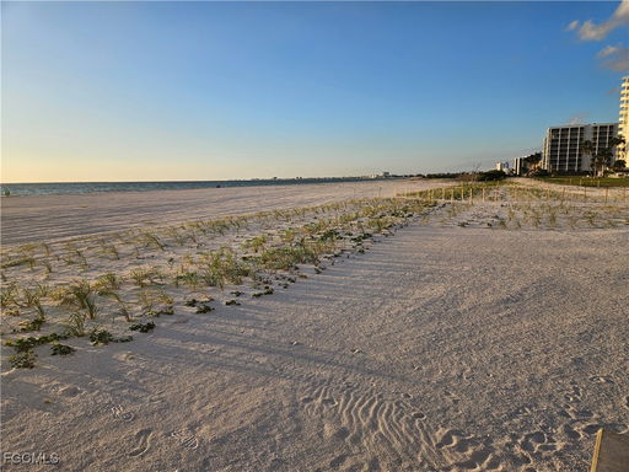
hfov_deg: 73.9
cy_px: 236
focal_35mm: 23
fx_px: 418
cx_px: 314
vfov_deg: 58.9
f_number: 1.8
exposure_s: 1/1318
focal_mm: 5.4
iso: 25
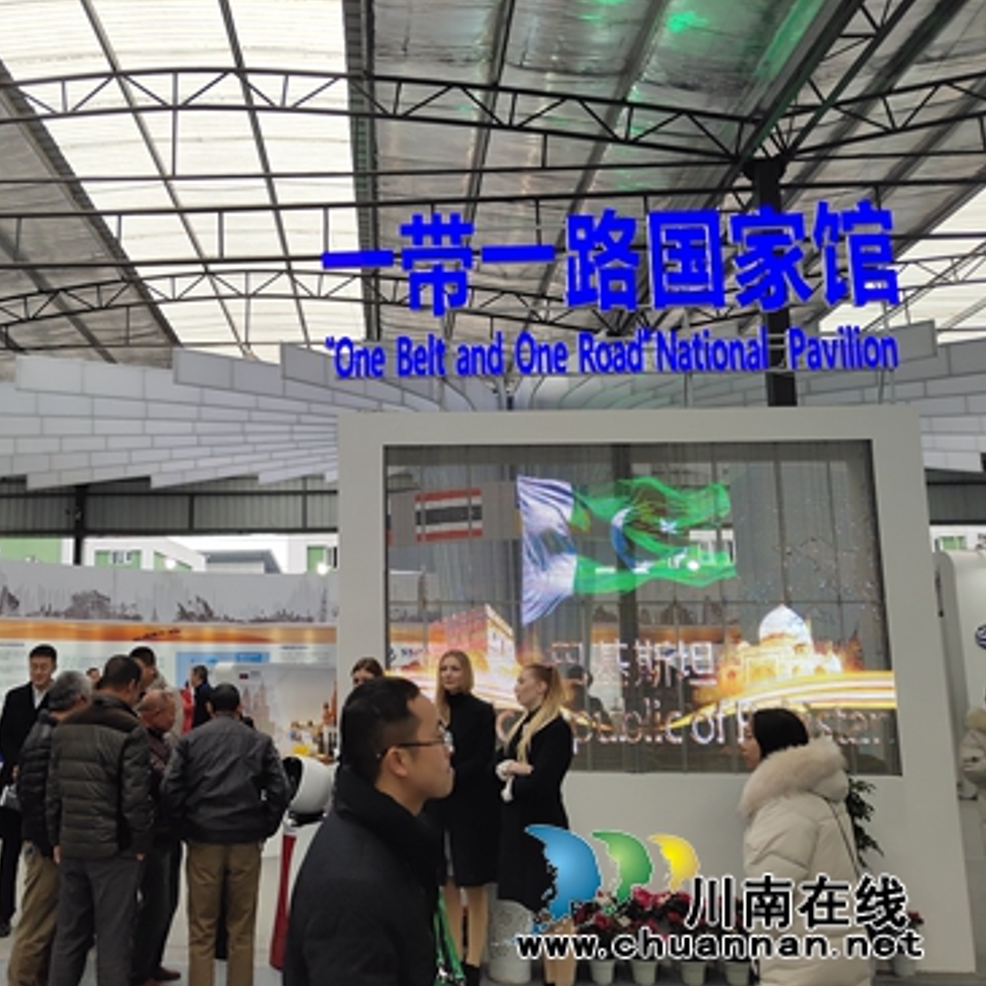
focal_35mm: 35
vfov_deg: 47.2
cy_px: 486
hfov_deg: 46.5
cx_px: 326
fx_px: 1128
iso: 50
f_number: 1.8
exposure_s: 1/630
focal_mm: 4.27
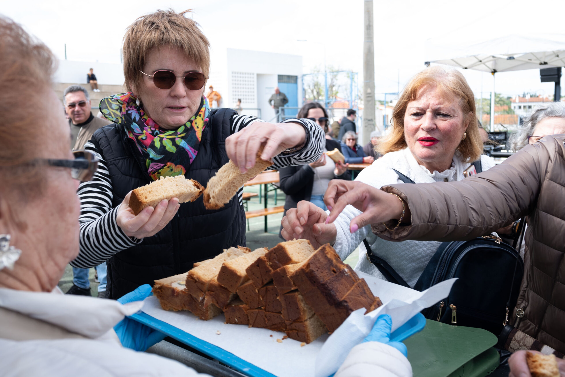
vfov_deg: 36.9
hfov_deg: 53.1
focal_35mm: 36
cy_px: 188
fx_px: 565
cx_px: 282
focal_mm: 24
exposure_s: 1/125
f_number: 5.6
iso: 100
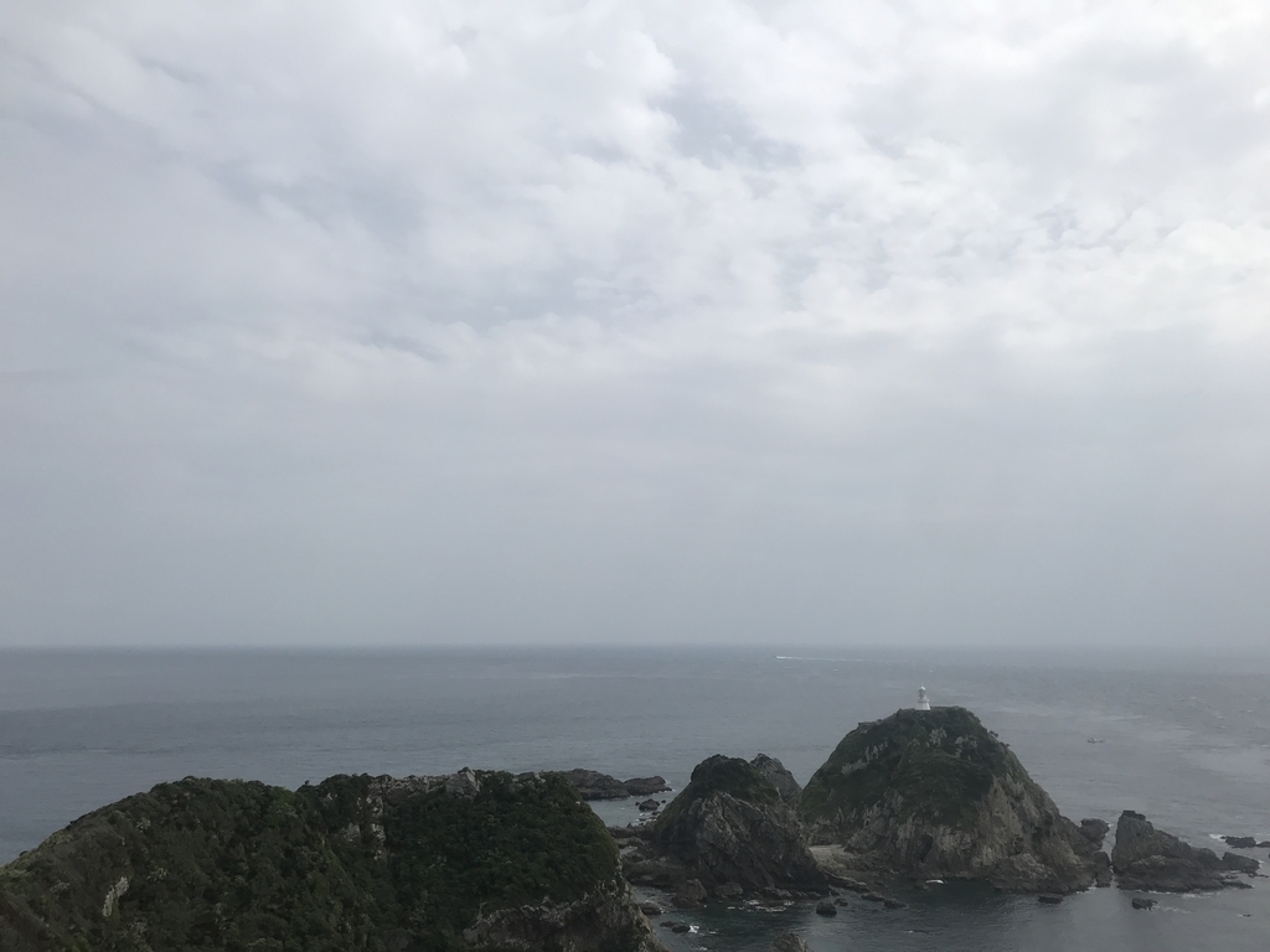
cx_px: 635
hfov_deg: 63.4
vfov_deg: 49.7
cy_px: 476
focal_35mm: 28
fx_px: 1027
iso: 20
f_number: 1.8
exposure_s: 1/5319
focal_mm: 3.99
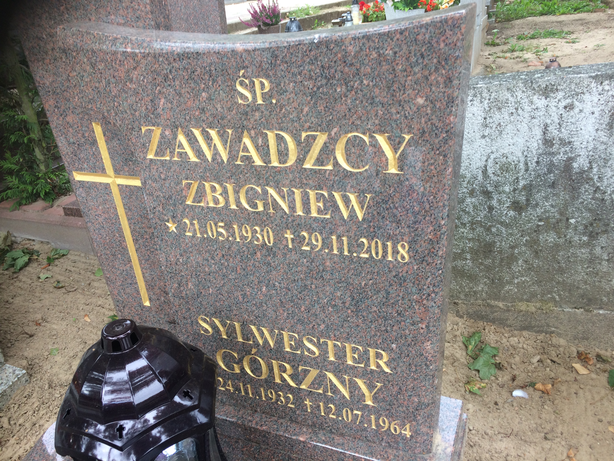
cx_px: 307
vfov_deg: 48.2
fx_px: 514
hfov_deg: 61.7
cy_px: 230
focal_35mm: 29
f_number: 2.2
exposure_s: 1/102
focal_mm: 4.15
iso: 32
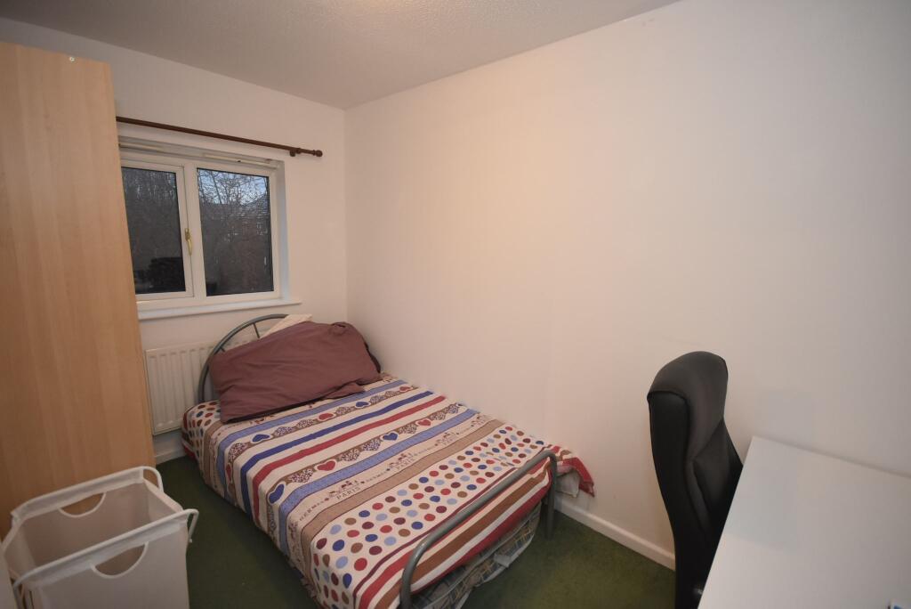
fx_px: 380
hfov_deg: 100.4
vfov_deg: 77.4
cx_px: 456
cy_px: 304
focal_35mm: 15
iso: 900
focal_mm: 10
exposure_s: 1/60
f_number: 4
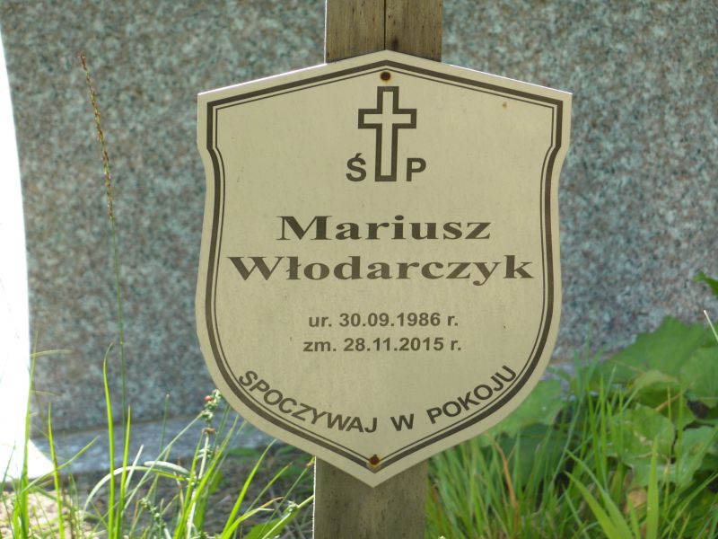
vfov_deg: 5.7
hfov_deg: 7.6
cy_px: 270
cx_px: 359
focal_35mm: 260
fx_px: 5393
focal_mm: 42.6
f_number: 4.7
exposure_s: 1/125
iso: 80
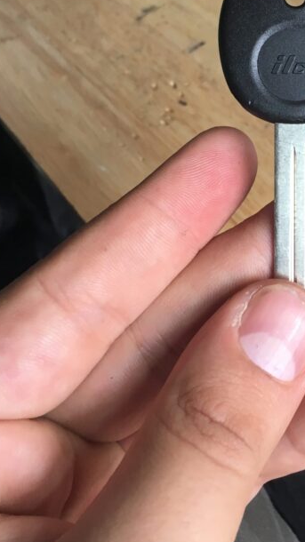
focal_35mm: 53
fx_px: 762
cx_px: 328
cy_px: 143
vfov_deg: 38.3
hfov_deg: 21.6
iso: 25
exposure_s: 1/40
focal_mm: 4.15
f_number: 2.2
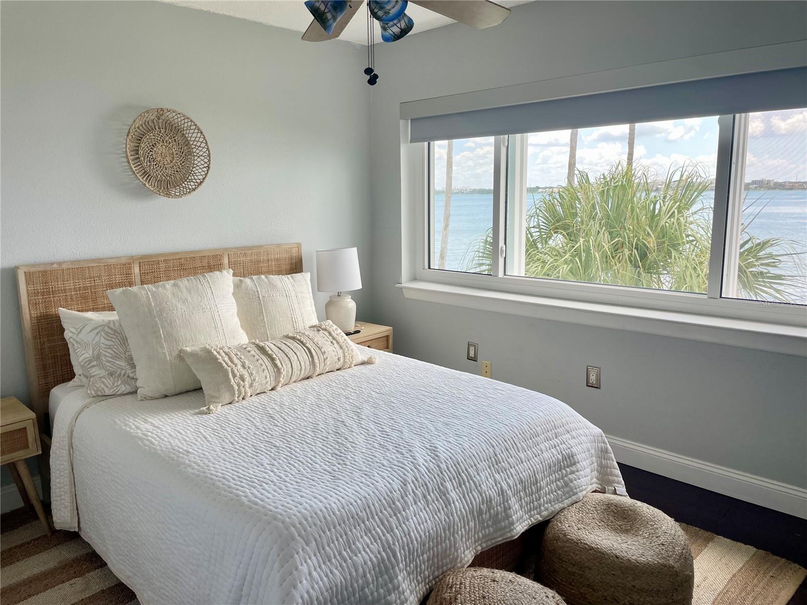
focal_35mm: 26
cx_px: 404
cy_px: 302
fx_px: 606
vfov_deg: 53.1
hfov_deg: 67.3
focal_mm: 4.2
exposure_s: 1/350
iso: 32
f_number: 1.6
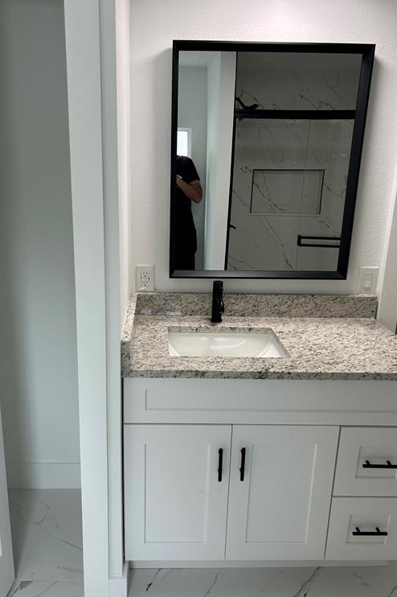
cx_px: 173
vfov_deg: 65.5
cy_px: 294
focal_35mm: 28
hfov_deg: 46.3
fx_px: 464
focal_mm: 5.7
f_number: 1.5
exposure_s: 1/120
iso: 64
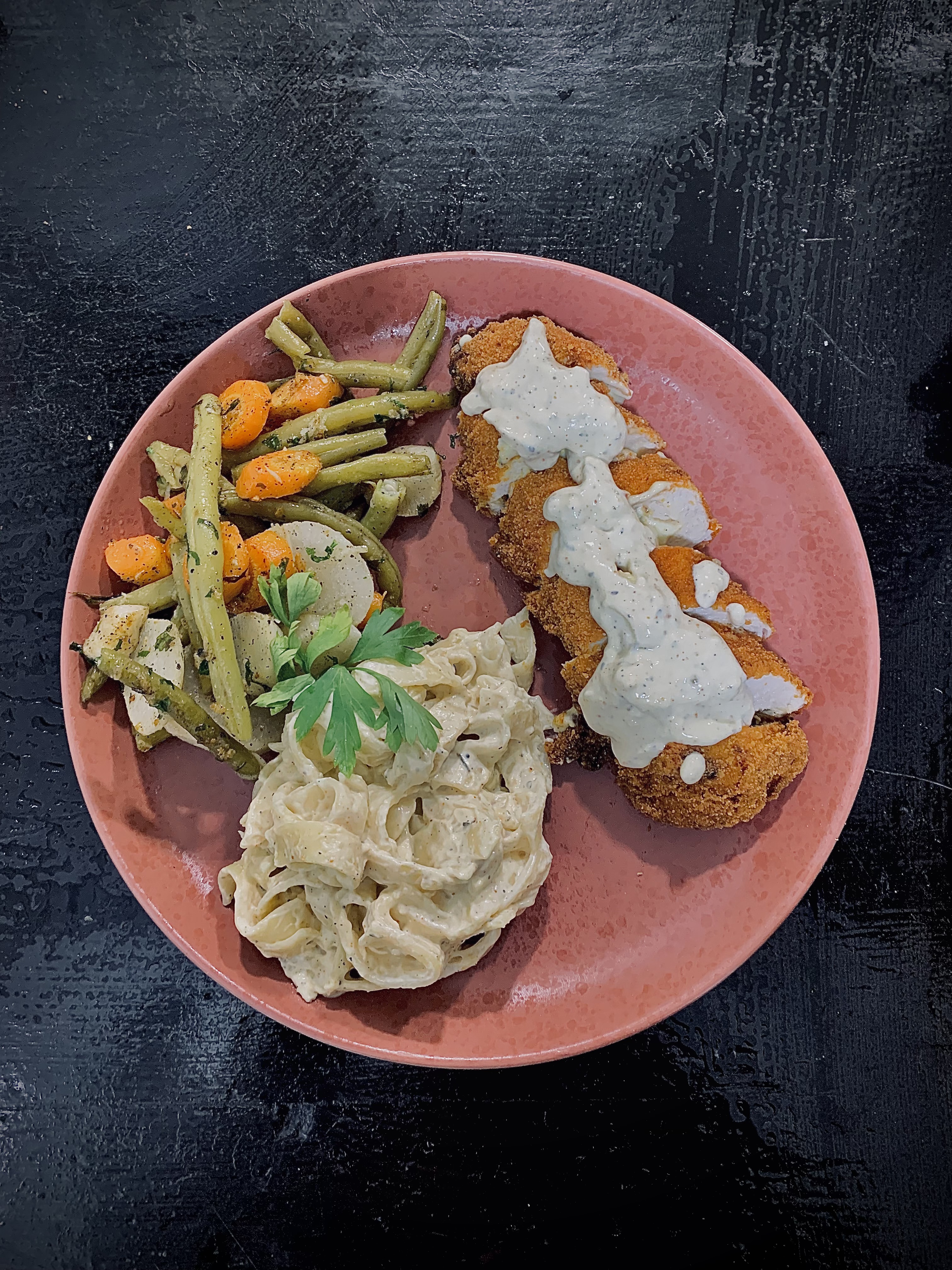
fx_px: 953
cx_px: 476
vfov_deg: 67.3
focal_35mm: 26
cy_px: 635
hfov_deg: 53.1
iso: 320
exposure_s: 1/60
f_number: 1.8
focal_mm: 4.25
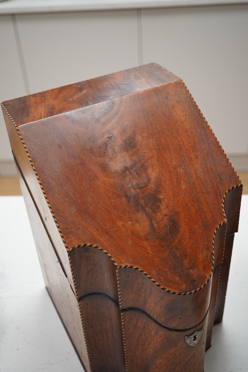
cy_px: 186
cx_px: 124
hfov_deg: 29.9
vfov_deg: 43.6
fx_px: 465
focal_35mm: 45
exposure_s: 1/125
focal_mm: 30
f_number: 5.6
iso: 800
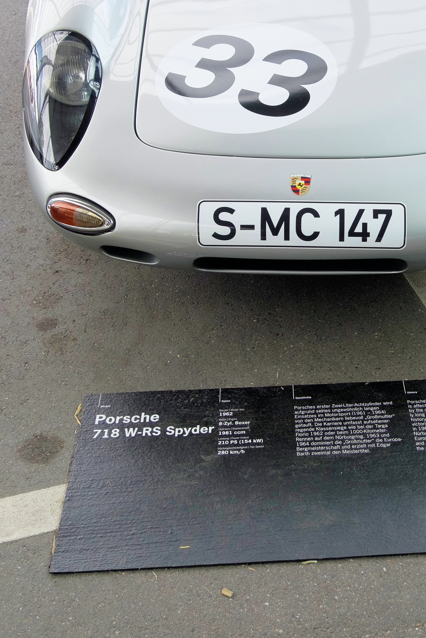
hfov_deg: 26.3
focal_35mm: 51
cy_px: 212
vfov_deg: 38.4
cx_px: 299
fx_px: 905
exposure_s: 1/180
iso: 800
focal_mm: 24.3
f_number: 8
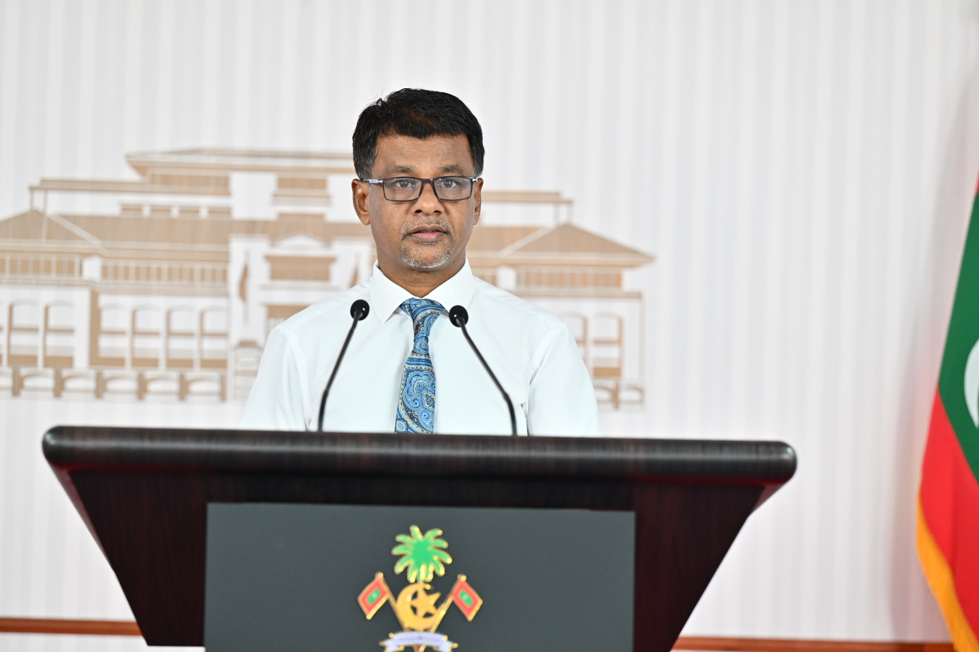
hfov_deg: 13.2
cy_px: 326
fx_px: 4215
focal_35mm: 155
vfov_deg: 8.9
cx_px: 490
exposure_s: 1/200
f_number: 3.5
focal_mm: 155
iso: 1600
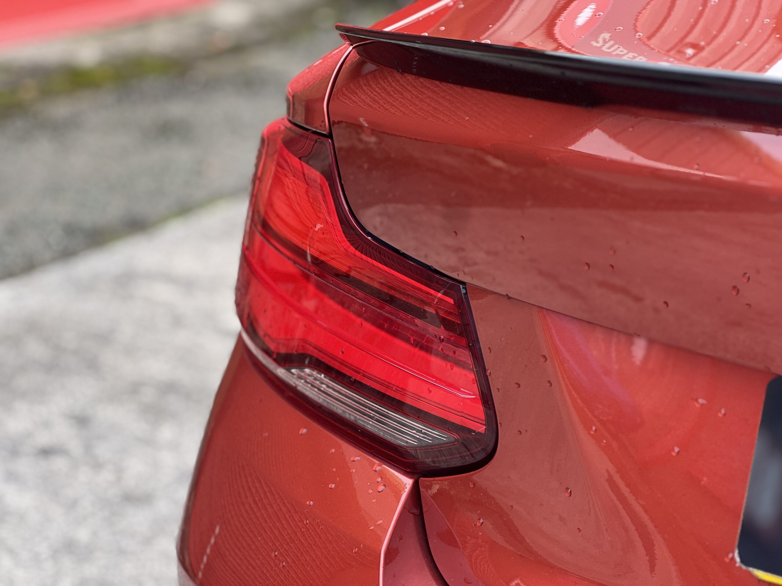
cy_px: 293
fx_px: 1739
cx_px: 391
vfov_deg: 19.1
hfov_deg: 25.3
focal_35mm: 77
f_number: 2.8
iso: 100
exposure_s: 1/121
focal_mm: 9
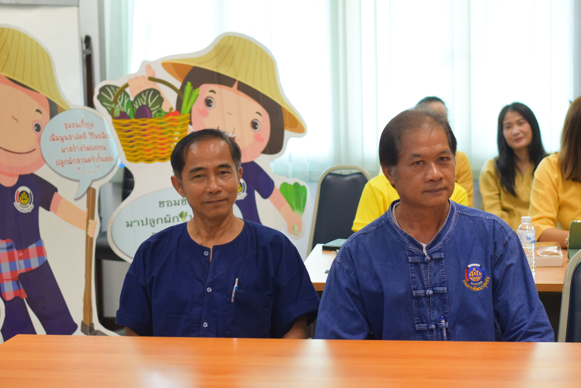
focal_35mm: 75
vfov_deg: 18.2
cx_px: 290
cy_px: 194
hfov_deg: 27.0
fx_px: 1211
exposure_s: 1/250
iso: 1000
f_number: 3.5
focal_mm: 50
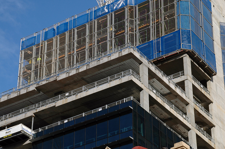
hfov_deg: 18.9
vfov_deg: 12.7
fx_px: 674
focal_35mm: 108
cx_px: 112
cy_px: 74
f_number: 9
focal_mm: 72
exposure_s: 1/320
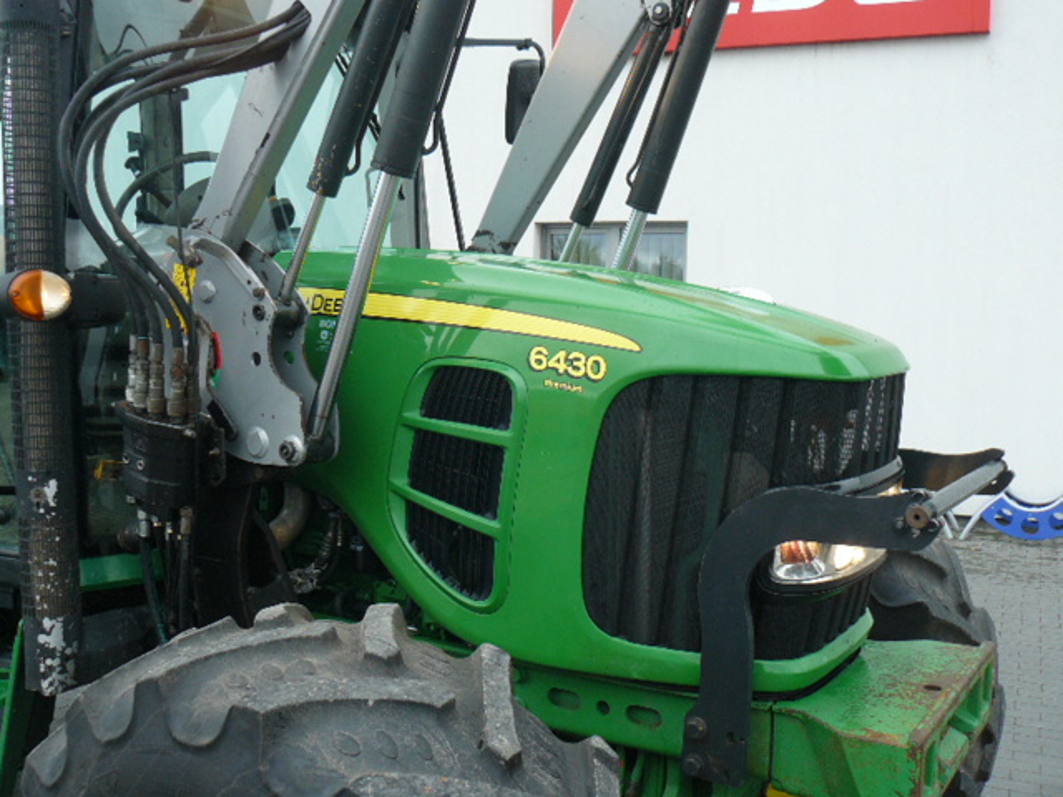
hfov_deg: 51.4
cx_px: 532
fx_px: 1106
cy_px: 398
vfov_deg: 39.7
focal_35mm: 36
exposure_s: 1/125
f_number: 3.6
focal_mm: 6
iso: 100
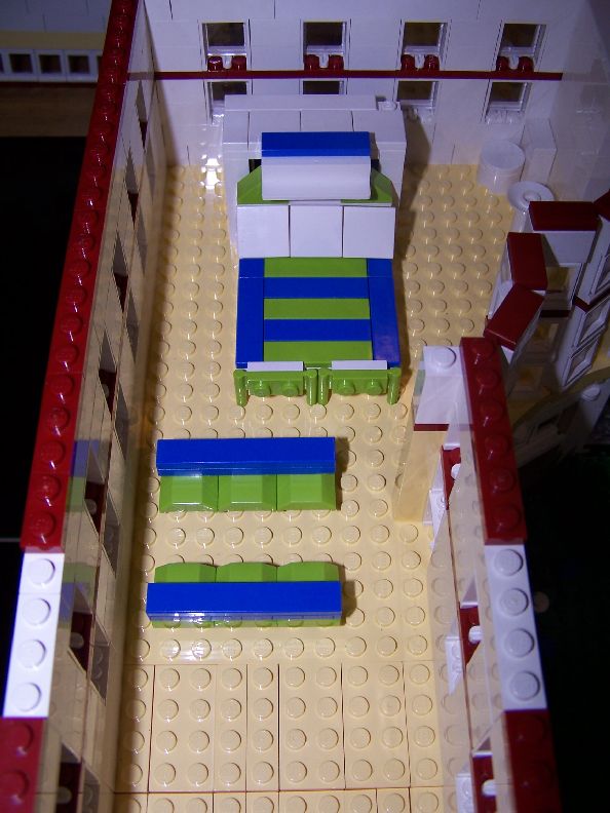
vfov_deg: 49.0
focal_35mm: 38
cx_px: 305
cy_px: 406
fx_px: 893
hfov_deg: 37.7
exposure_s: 1/60
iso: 80
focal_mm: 6.3
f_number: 2.8
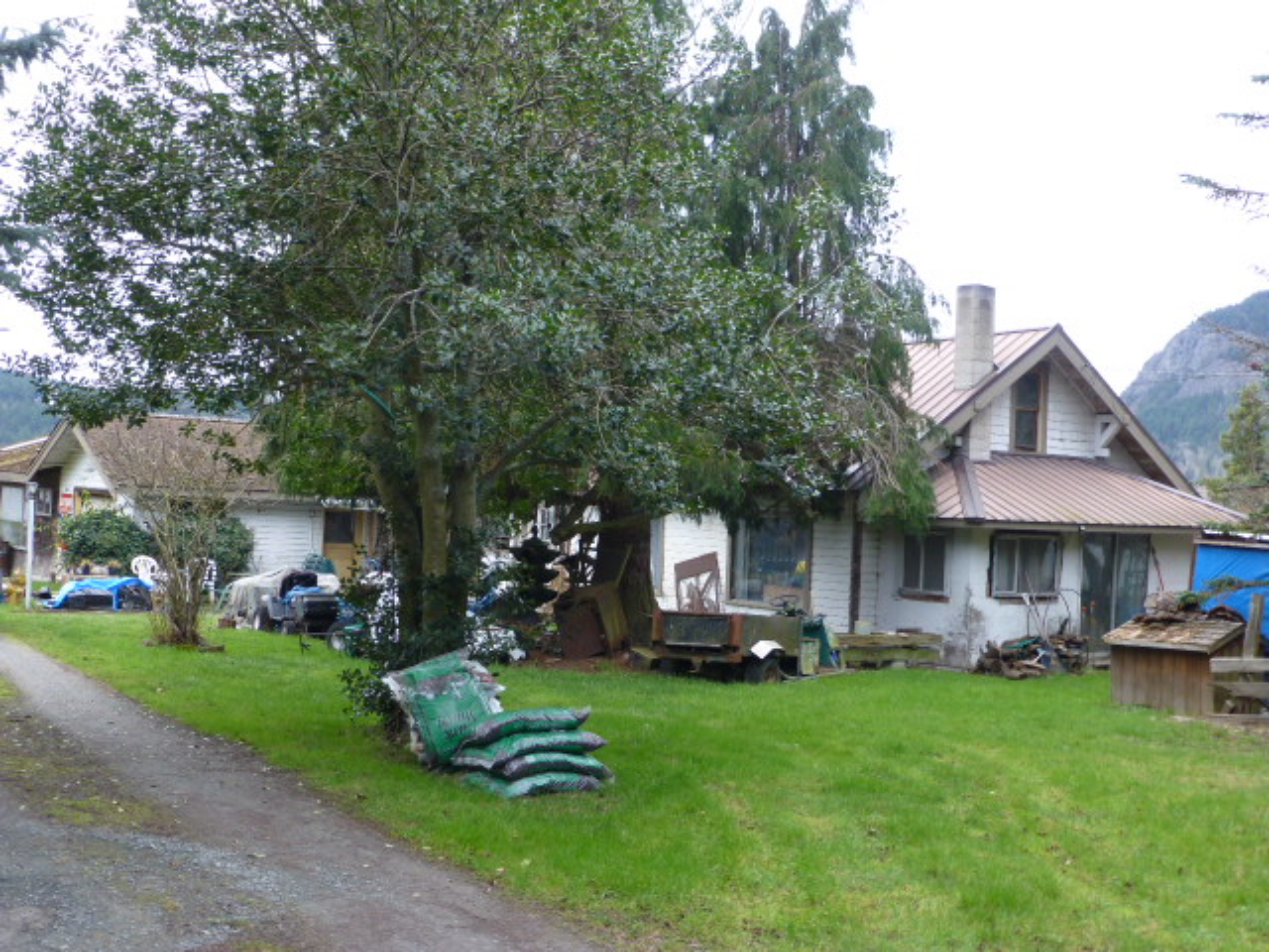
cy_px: 476
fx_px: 1503
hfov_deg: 45.8
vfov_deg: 35.1
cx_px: 634
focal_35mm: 41
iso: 160
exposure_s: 1/60
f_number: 3.9
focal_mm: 7.4
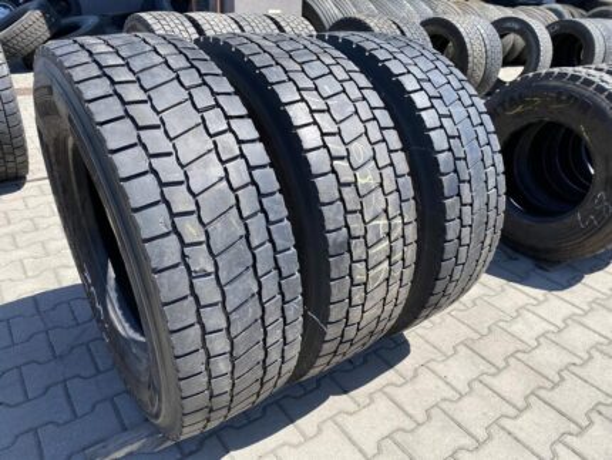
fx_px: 460
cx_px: 306
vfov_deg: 53.1
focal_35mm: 26
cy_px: 230
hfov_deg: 67.3
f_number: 1.8
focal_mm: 4.25
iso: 32
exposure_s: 1/1147
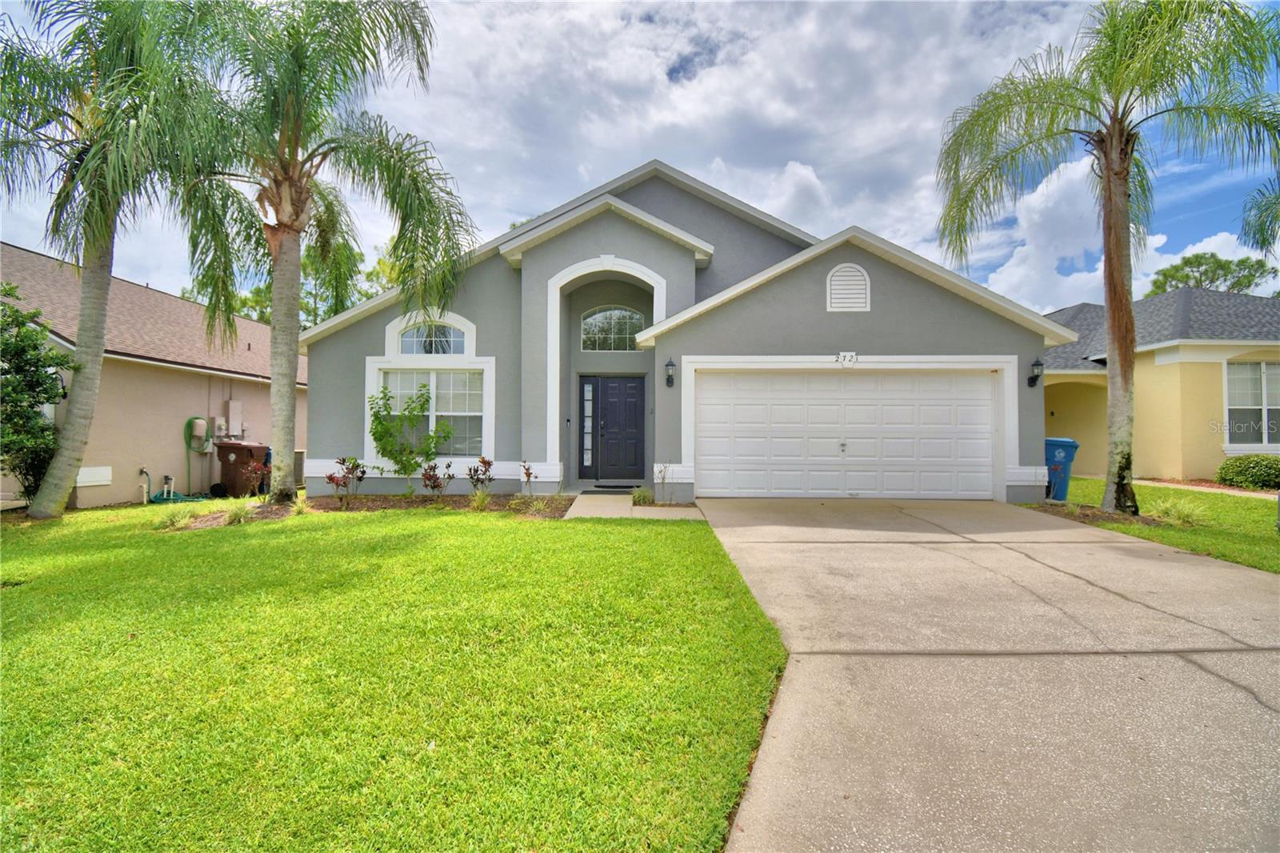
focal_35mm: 15
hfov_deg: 100.4
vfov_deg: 77.3
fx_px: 533
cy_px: 426
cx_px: 640
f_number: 4.5
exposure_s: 1/2000
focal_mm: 10
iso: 100
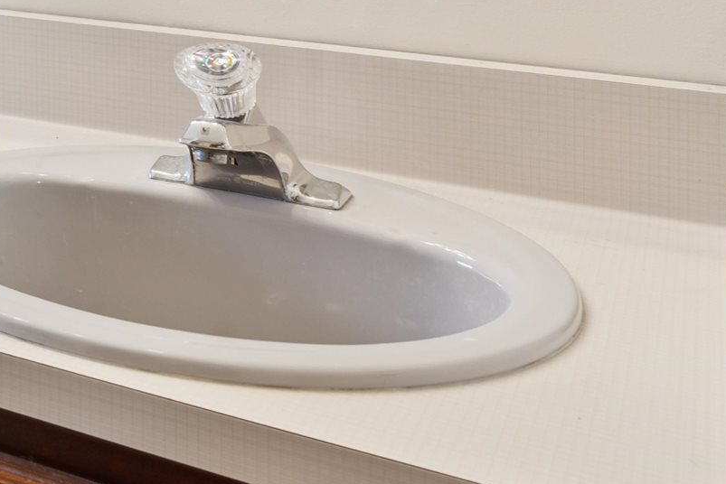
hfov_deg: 25.5
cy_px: -179
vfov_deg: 19.1
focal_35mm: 65
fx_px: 1311
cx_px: -274
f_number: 9
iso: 100
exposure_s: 1/2
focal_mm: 17
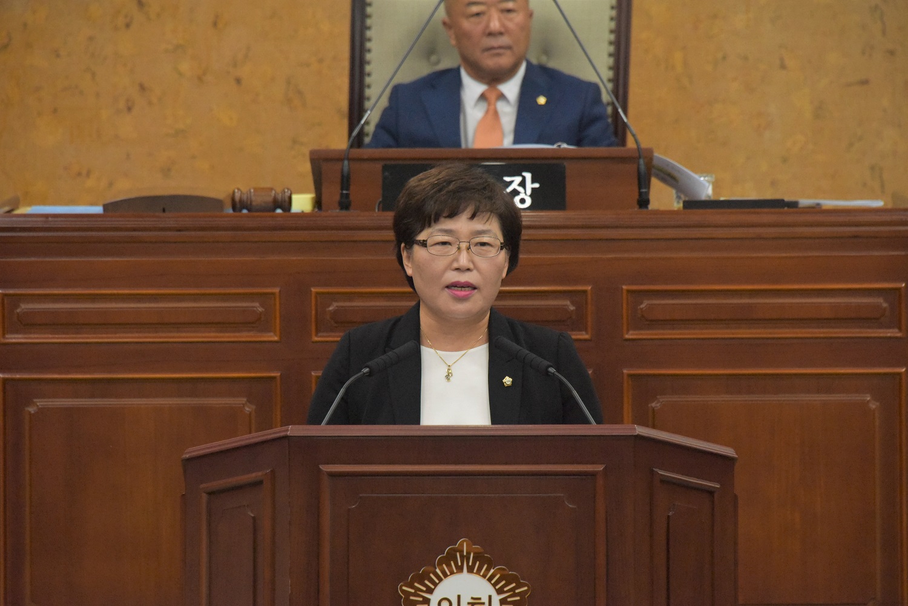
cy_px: 303
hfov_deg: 6.9
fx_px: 7568
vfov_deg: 4.6
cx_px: 454
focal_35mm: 300
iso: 9000
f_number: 9
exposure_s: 1/320
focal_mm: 300
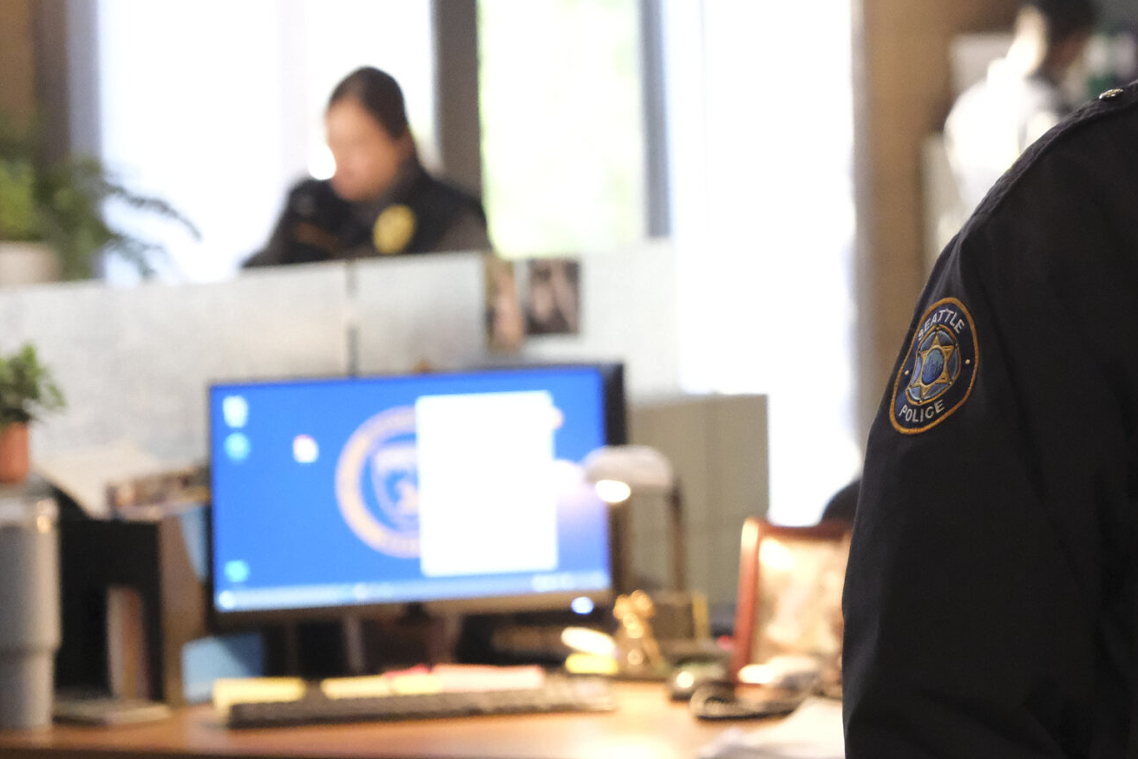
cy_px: 175
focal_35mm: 162
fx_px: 5121
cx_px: 1102
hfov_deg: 12.5
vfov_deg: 8.5
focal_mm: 55
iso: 12800
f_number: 2.8
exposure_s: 1/160
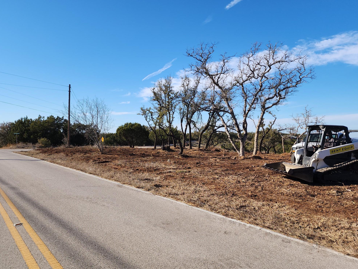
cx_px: 174
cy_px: 137
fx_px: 248
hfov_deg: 71.6
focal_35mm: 24
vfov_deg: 56.8
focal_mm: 6.4
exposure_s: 1/1024
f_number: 1.8
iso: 12
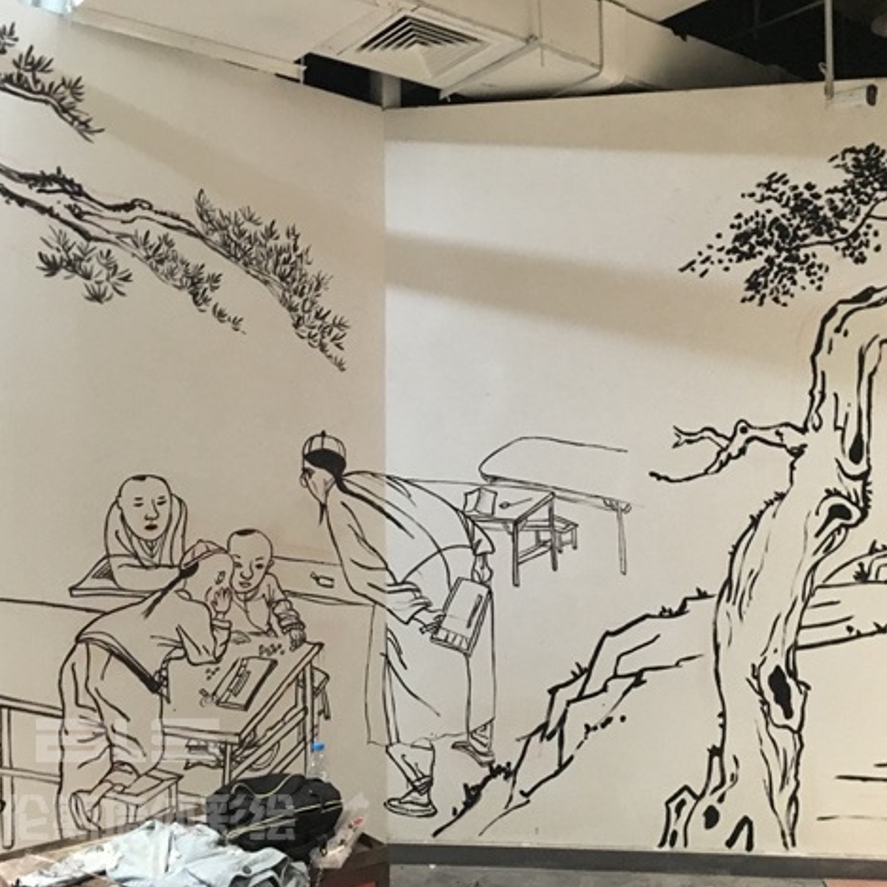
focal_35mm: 35
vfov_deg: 47.2
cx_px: 494
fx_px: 1015
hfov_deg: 47.1
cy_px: 452
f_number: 2.2
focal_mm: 4.15
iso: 125
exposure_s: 1/8
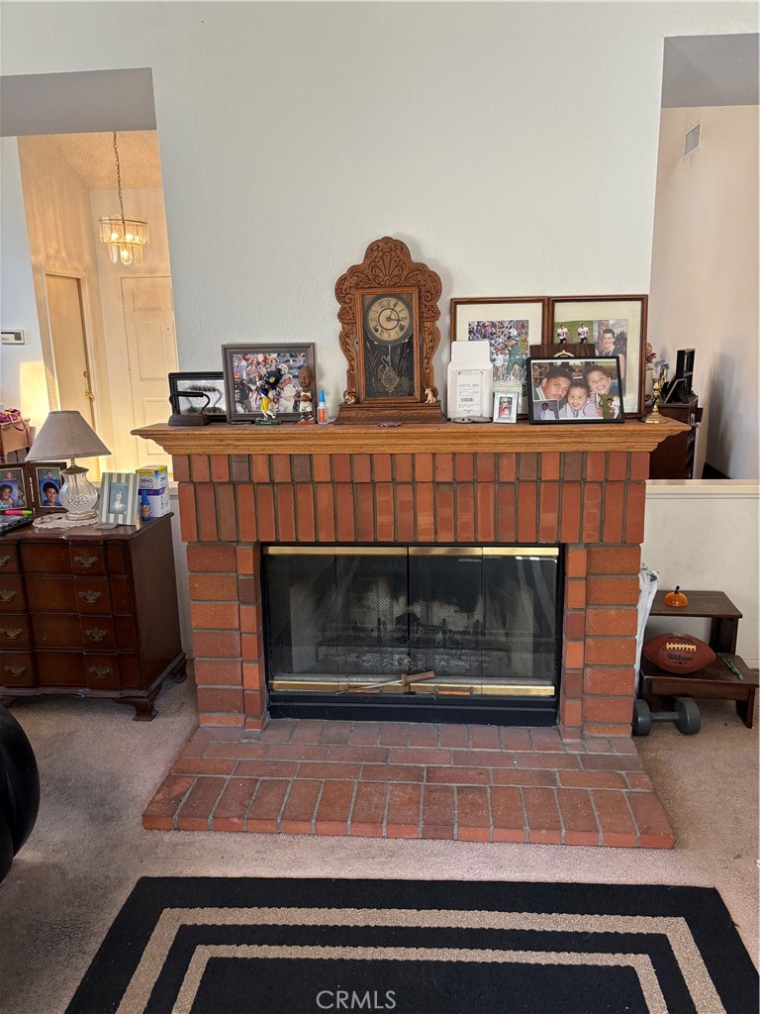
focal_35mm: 26
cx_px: 380
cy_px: 507
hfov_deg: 53.1
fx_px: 761
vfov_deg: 67.3
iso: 125
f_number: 1.6
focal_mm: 5.96
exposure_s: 1/60
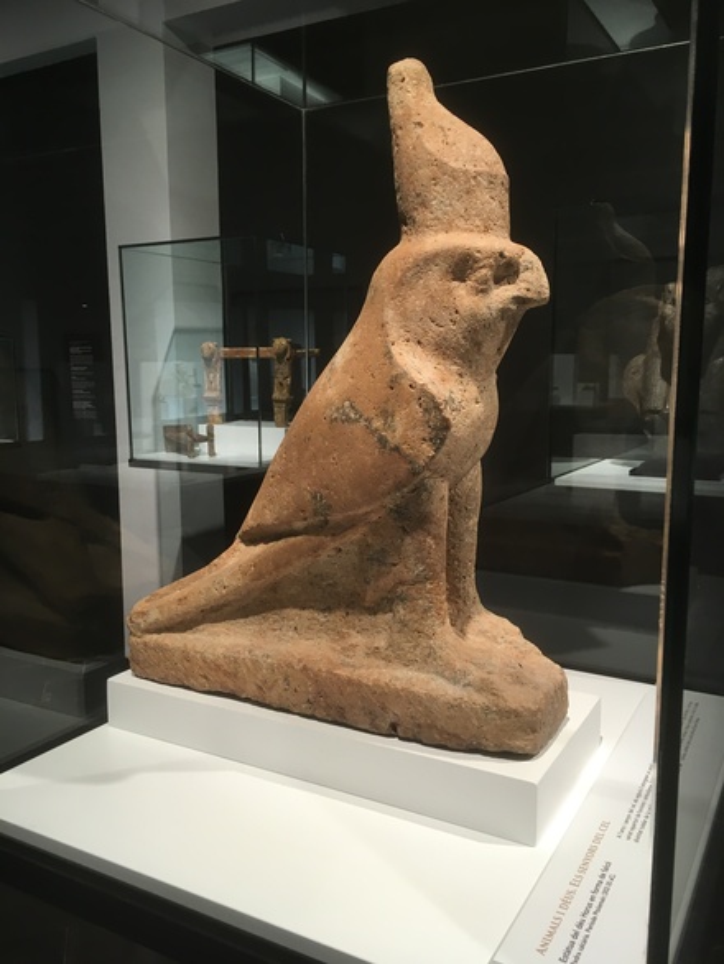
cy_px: 482
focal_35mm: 29
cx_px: 362
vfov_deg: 61.6
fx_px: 808
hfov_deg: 48.3
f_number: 2.2
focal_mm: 4.15
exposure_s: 1/33
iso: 64
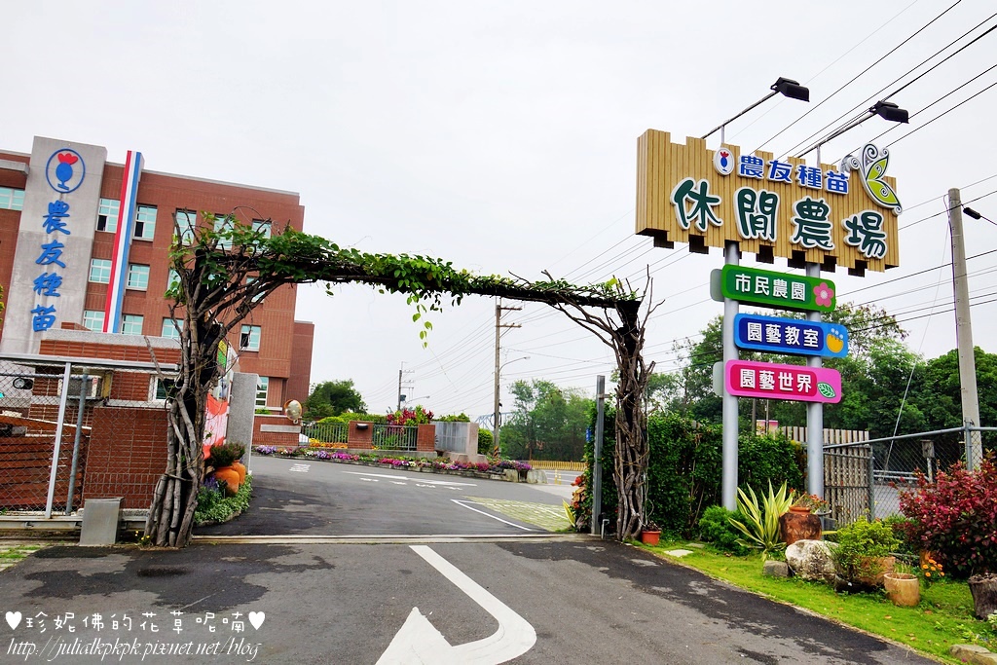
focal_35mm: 24
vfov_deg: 53.1
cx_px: 498
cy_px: 332
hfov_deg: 73.7
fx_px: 665
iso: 100
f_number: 10
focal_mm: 16
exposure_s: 1/100
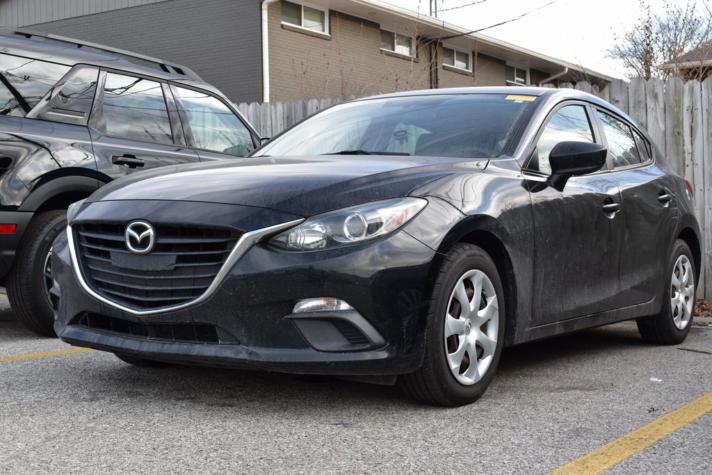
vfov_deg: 25.8
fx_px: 1038
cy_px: 238
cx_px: 356
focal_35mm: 52
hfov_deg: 37.8
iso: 400
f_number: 8
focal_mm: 35
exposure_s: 1/80
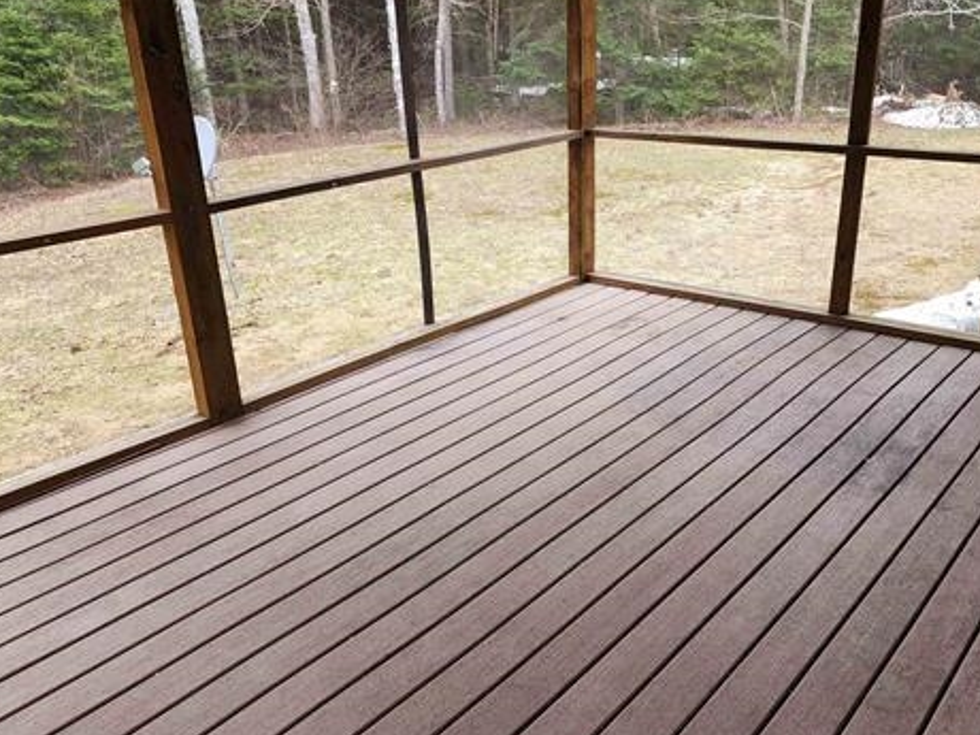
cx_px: 599
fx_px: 906
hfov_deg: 56.3
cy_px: 383
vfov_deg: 44.1
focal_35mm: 32
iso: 50
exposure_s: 1/180
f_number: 1.8
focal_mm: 6.4
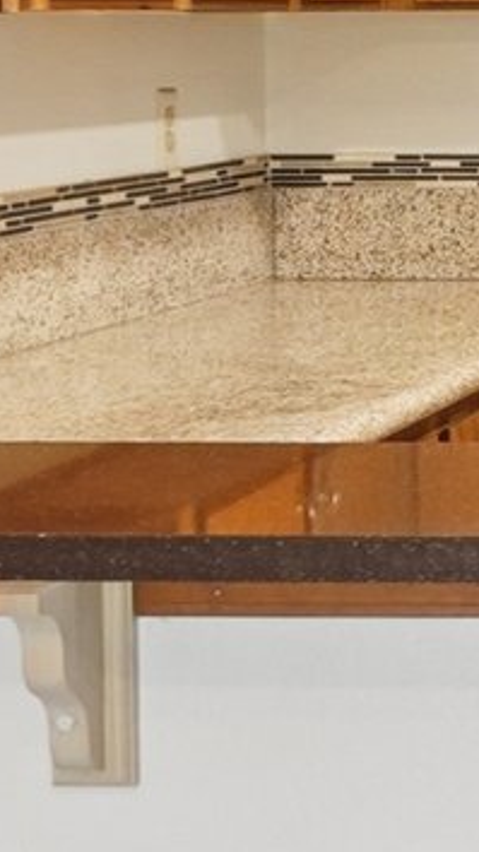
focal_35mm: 109
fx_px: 2462
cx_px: 1365
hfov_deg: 9.2
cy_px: 95
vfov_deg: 19.3
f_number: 8
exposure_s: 1/10
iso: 400
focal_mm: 12
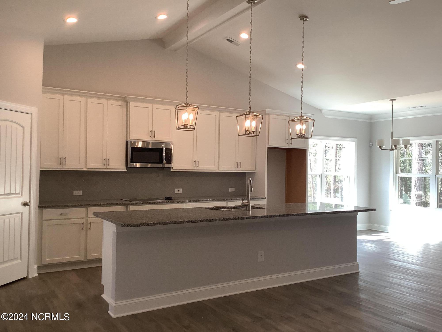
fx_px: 396
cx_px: 221
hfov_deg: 58.4
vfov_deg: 45.4
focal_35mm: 31
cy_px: 166
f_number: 2.4
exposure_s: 1/120
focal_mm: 3.3
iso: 80
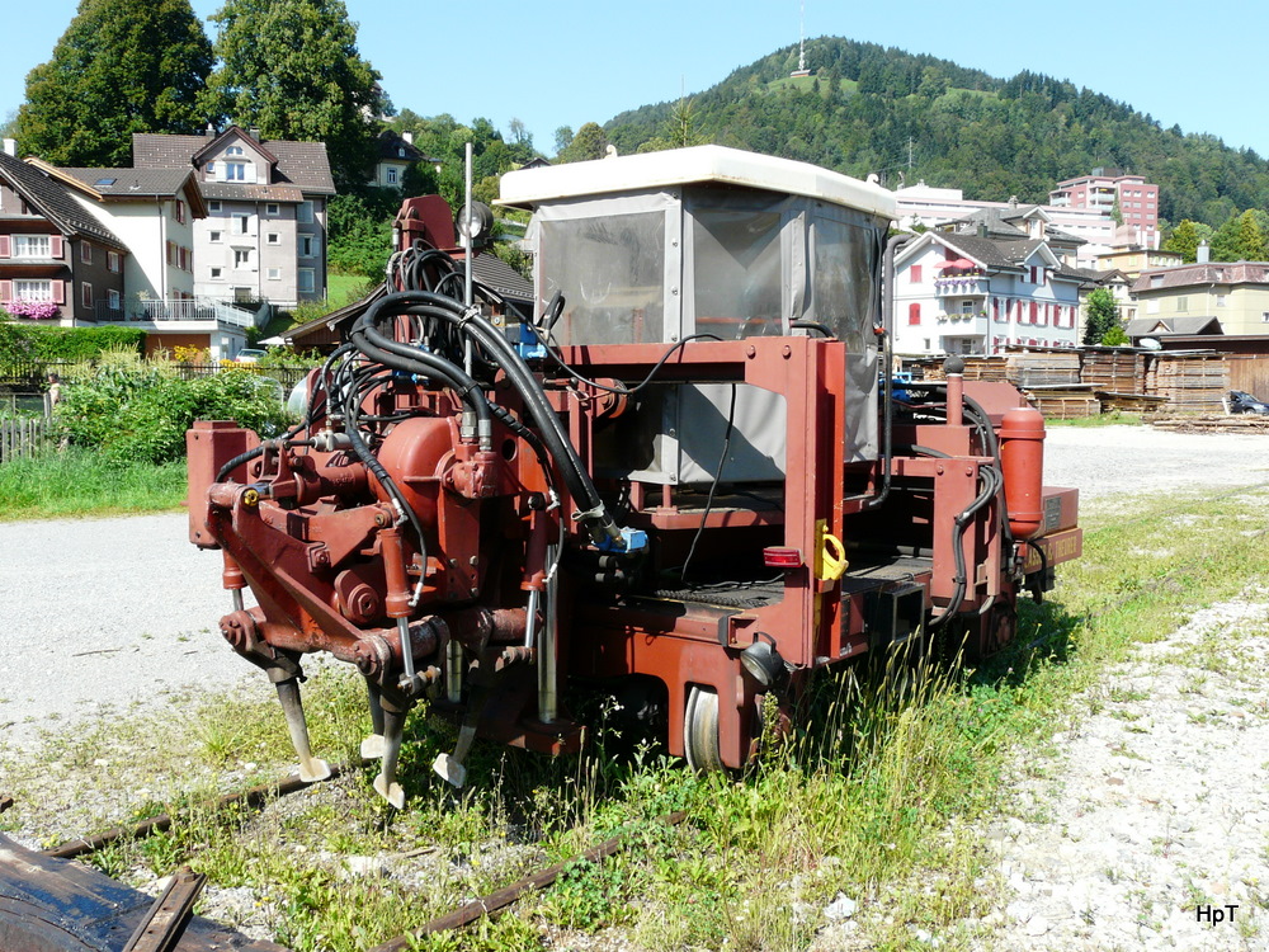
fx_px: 1210
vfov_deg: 42.9
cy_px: 476
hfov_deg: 55.4
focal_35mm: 33
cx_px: 634
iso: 100
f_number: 5
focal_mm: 5.5
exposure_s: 1/200
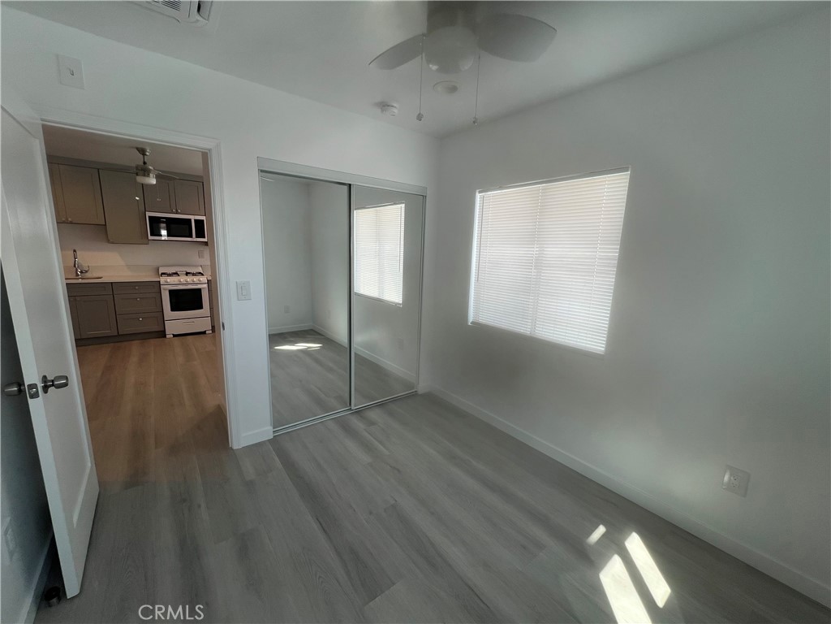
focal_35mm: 13
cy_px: 312
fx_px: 312
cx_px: 416
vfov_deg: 89.9
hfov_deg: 106.2
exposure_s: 1/159
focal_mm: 1.57
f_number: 1.8
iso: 32
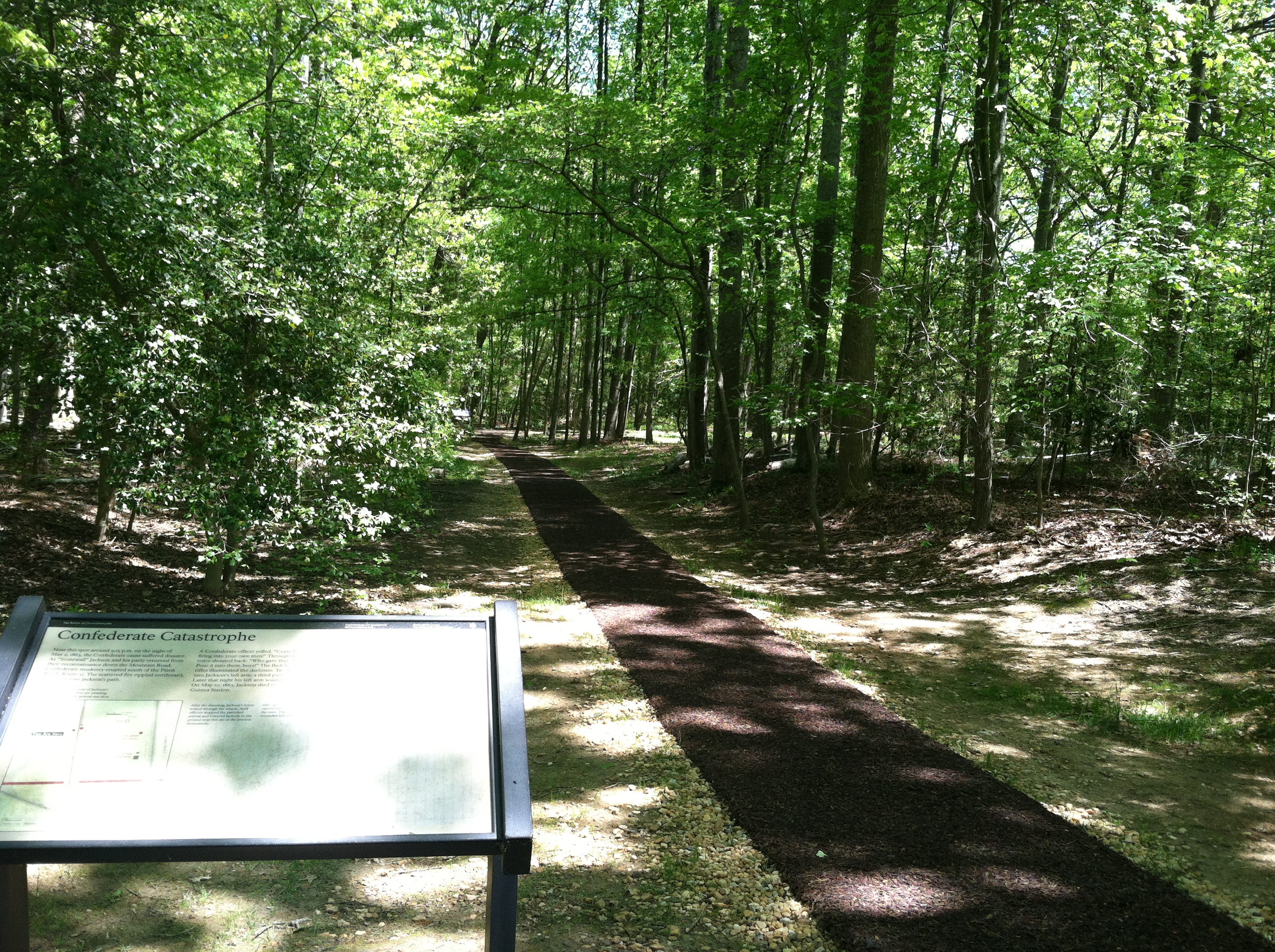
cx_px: 638
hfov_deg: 52.7
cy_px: 476
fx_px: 1287
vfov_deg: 40.6
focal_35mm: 35
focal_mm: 3.85
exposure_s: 1/145
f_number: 2.8
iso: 80
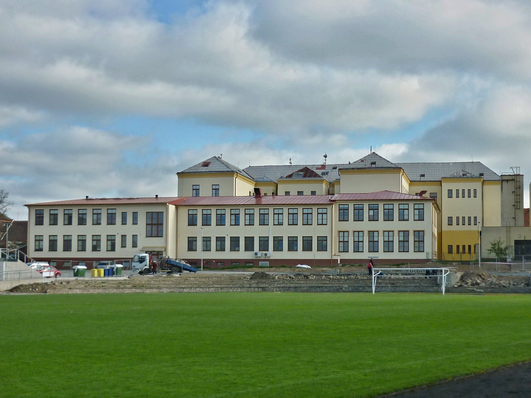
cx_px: 266
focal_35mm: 35
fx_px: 537
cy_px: 199
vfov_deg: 40.7
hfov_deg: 52.6
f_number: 2.8
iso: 80
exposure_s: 1/800
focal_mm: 5.5
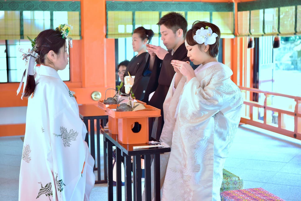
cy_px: 100
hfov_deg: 31.0
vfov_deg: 20.9
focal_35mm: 65
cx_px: 150
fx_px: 544
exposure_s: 1/80
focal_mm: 65
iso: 2000
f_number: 5.6
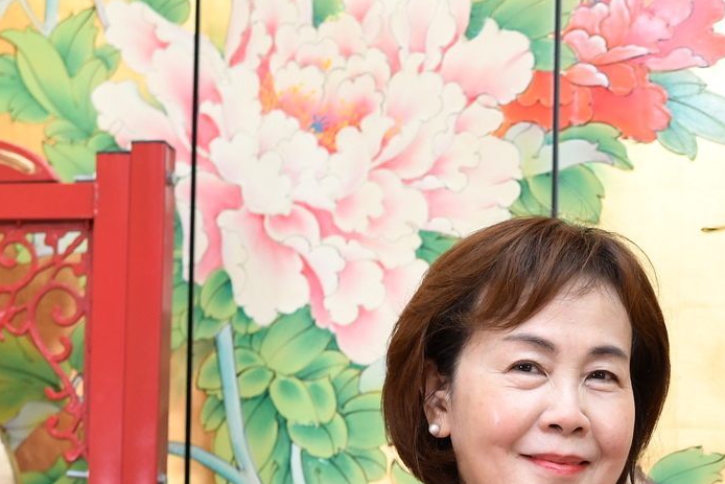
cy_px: 713
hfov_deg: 16.2
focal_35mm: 121
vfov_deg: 10.9
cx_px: 896
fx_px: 2437
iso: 1000
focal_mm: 35
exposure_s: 1/200
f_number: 4.5
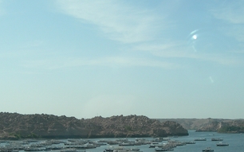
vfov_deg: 16.3
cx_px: 135
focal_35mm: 79
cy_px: 129
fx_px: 525
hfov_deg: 26.1
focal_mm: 7.8
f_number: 4.8
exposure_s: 1/585
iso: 50
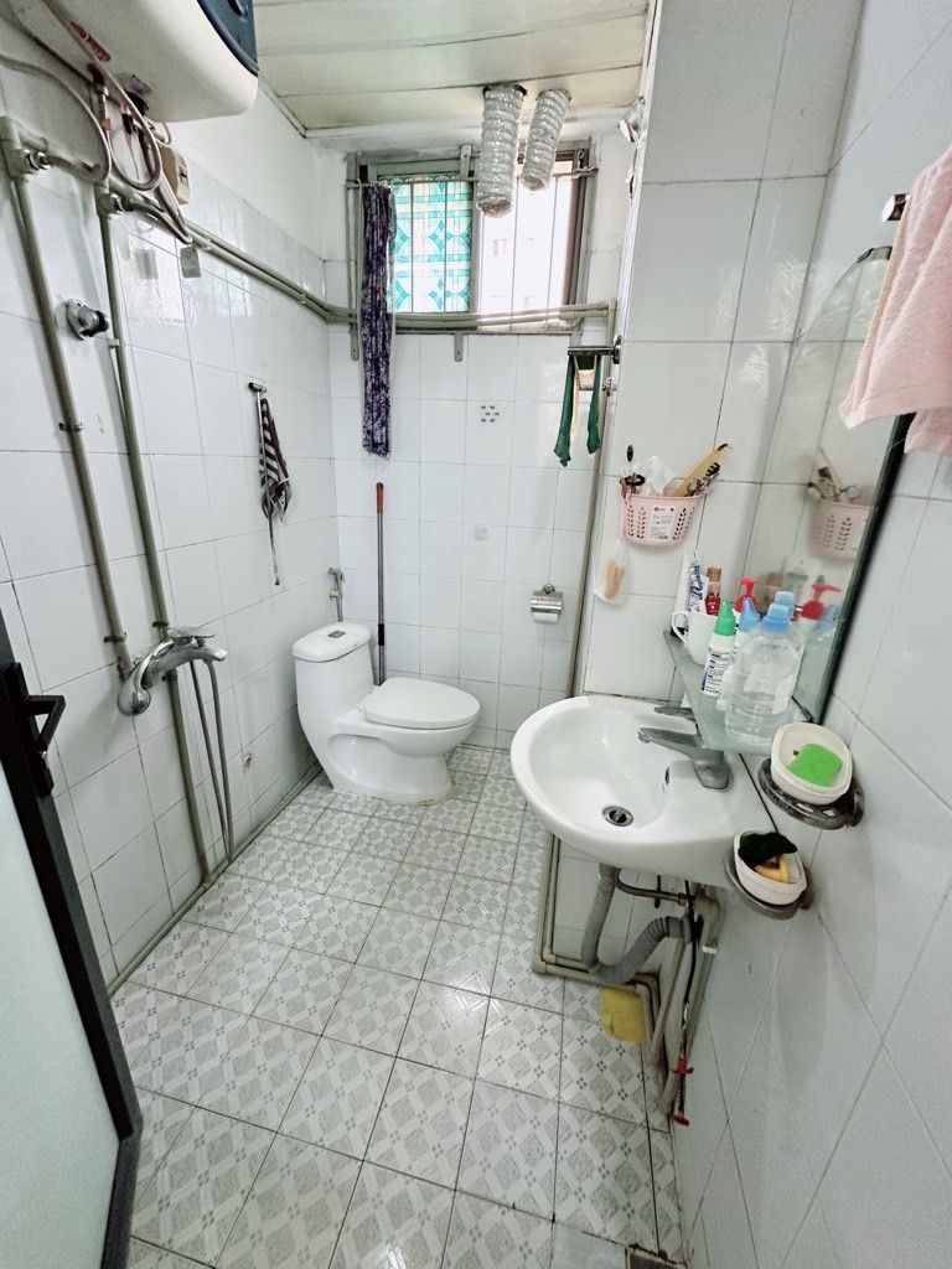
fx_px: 513
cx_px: 476
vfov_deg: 102.1
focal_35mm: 14
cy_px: 634
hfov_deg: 85.7
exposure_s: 1/50
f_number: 2.2
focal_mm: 2.22
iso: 320
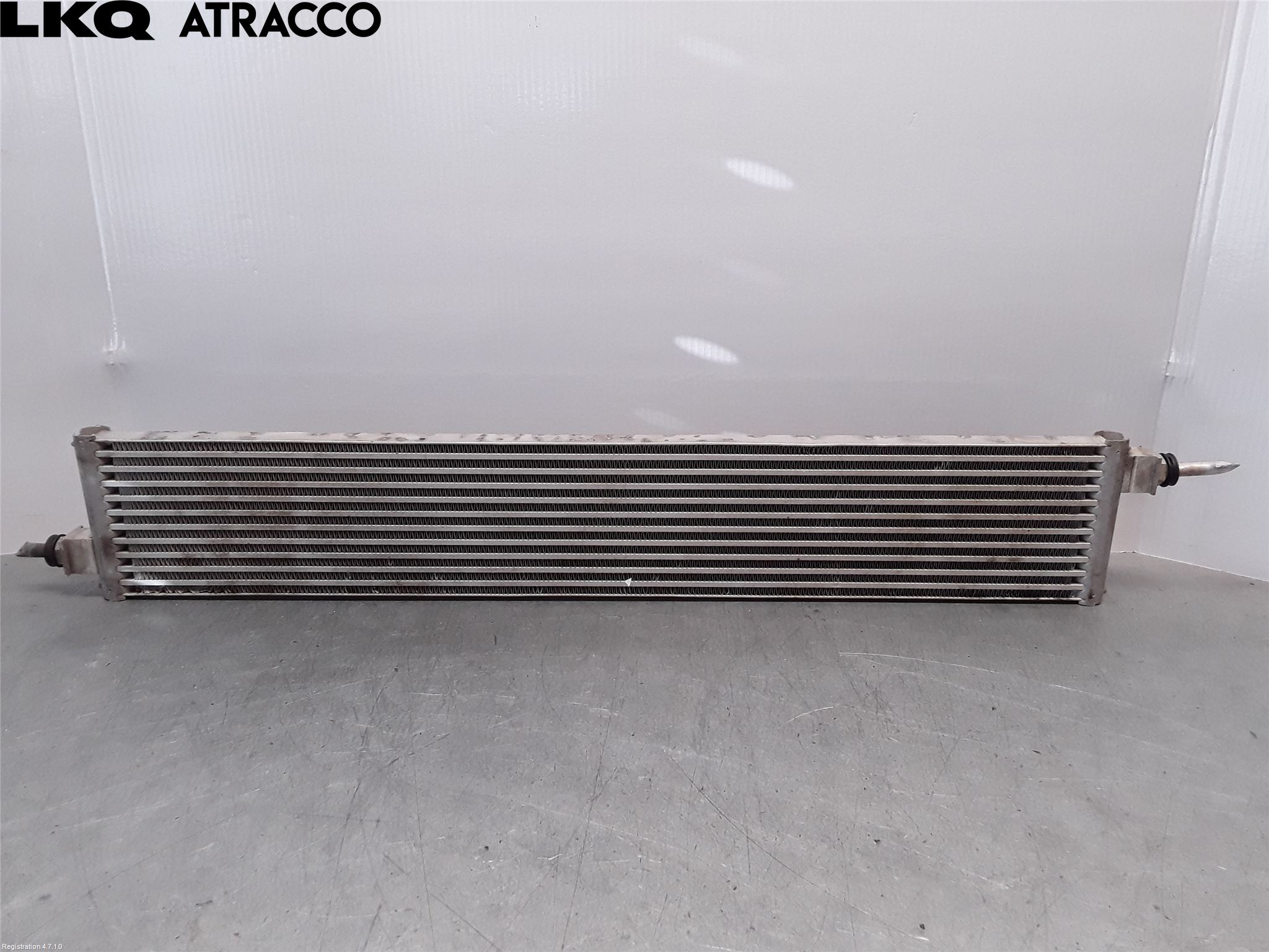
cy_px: 476
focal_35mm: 28
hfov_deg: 63.4
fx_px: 1026
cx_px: 634
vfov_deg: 49.7
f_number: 1.9
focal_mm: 2.91
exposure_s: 1/159
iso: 100
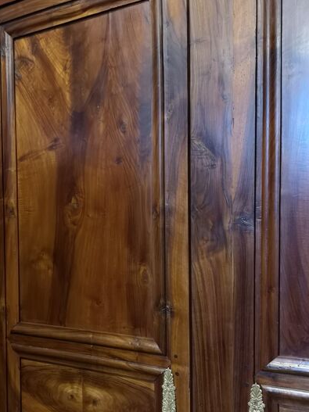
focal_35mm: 41
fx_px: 488
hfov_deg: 35.1
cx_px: 131
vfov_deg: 45.5
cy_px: 249
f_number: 1.8
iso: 640
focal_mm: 3.95
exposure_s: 1/20
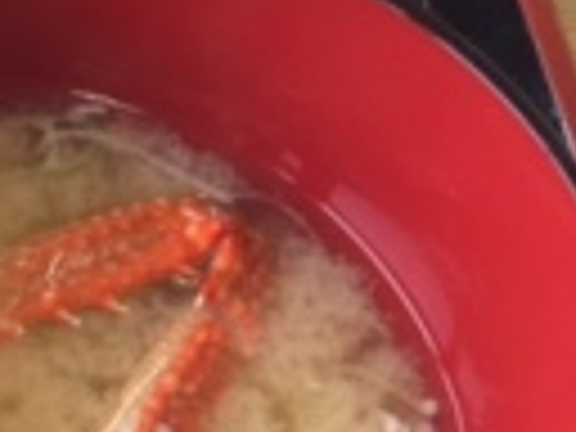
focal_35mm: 113
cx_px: -477
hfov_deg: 15.0
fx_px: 1880
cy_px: 254
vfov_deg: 13.1
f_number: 2.2
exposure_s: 1/60
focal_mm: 4.15
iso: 32
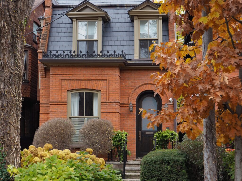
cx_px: 121
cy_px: 90
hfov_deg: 38.2
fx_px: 350
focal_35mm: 50
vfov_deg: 29.1
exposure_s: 1/60
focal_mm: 25
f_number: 5.6
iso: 200
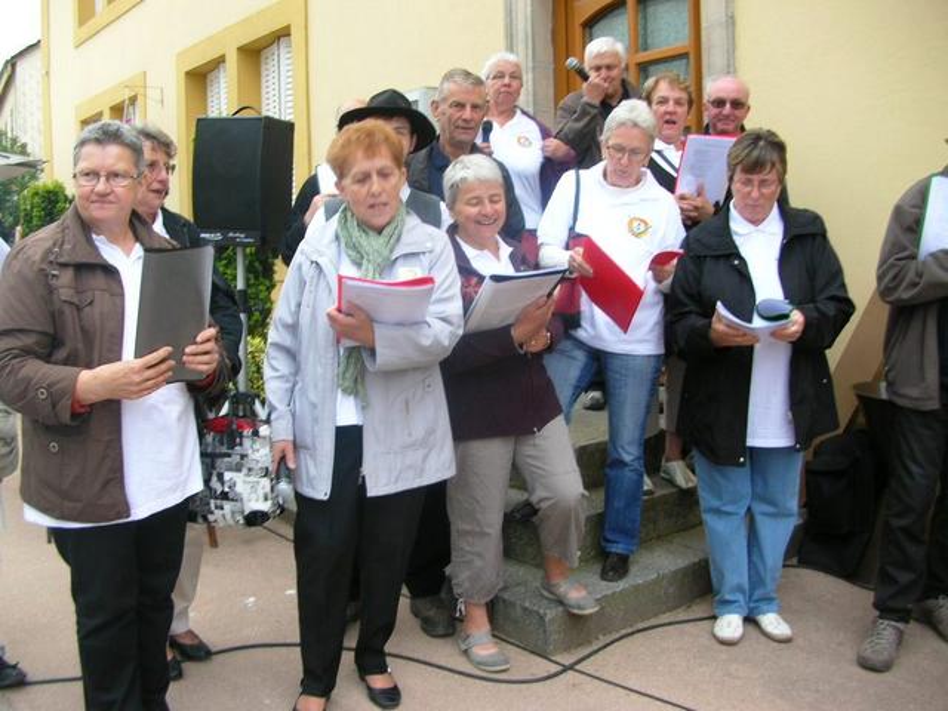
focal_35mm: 35
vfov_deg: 40.7
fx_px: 959
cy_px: 356
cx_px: 474
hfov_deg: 52.6
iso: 50
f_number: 2.8
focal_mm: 5.8
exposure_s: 1/48.3
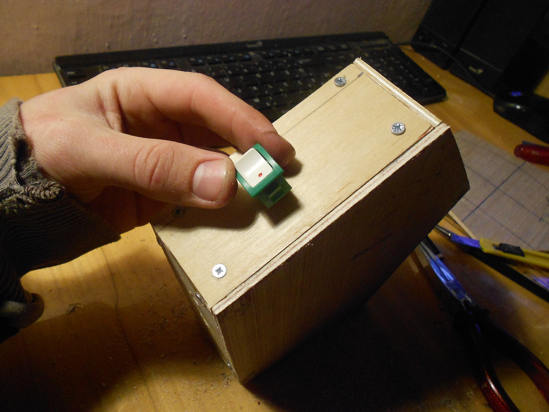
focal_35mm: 26
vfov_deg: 53.1
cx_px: 274
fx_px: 412
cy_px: 206
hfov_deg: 67.3
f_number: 3.2
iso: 400
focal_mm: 4.6
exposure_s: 1/25
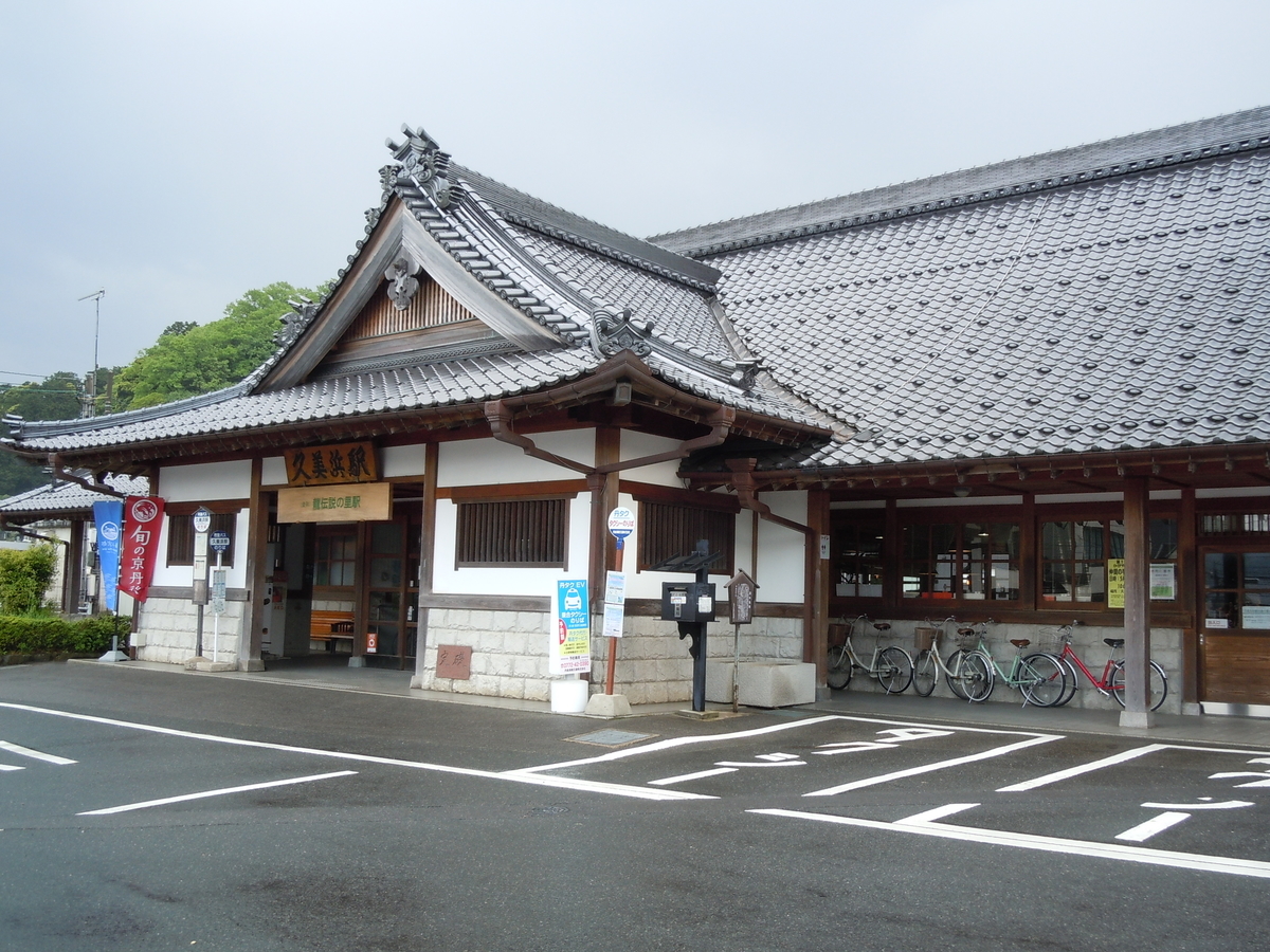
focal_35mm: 33
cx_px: 635
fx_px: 1211
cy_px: 476
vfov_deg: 42.9
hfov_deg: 55.4
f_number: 4
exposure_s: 1/125
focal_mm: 5.9
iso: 125
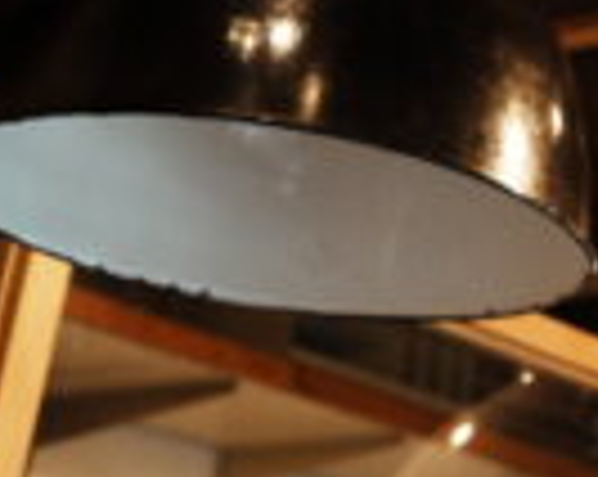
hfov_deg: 11.0
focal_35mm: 131
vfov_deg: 11.8
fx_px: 2315
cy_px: 250
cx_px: 1659
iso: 400
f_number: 2.8
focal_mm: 24
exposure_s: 1/30
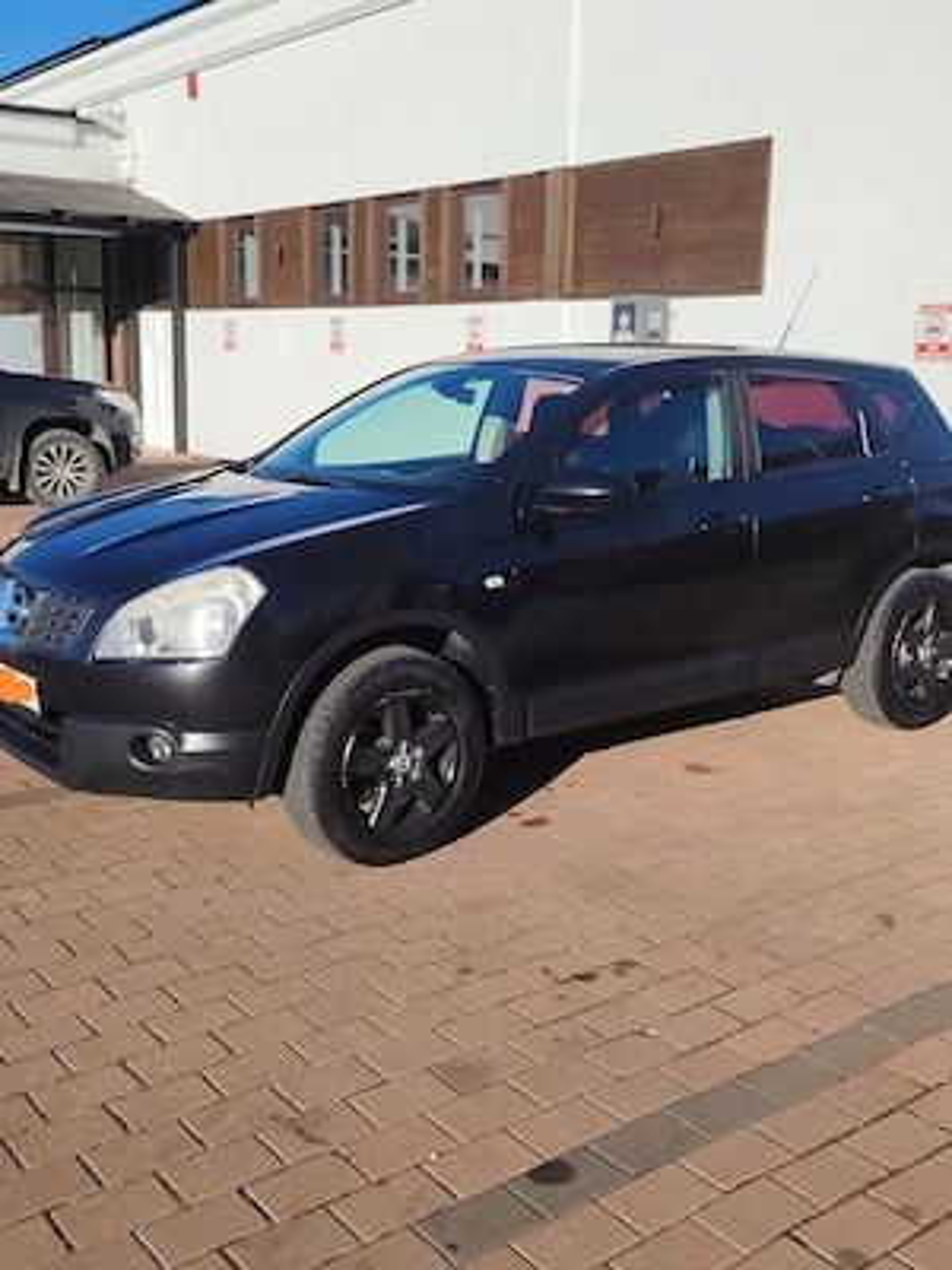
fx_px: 1357
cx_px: 476
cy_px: 635
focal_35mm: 37
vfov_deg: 50.1
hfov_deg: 38.7
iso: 100
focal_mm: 5.25
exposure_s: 1/1442
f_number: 1.75
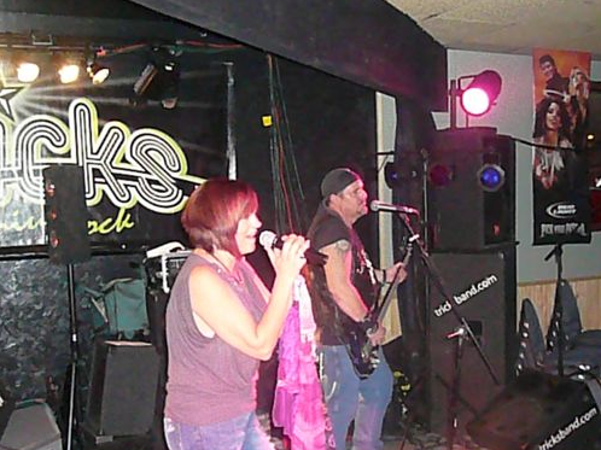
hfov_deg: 42.1
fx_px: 781
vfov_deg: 32.1
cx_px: 307
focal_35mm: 45
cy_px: 249
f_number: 2.8
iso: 1600
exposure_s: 1/30
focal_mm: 5.2
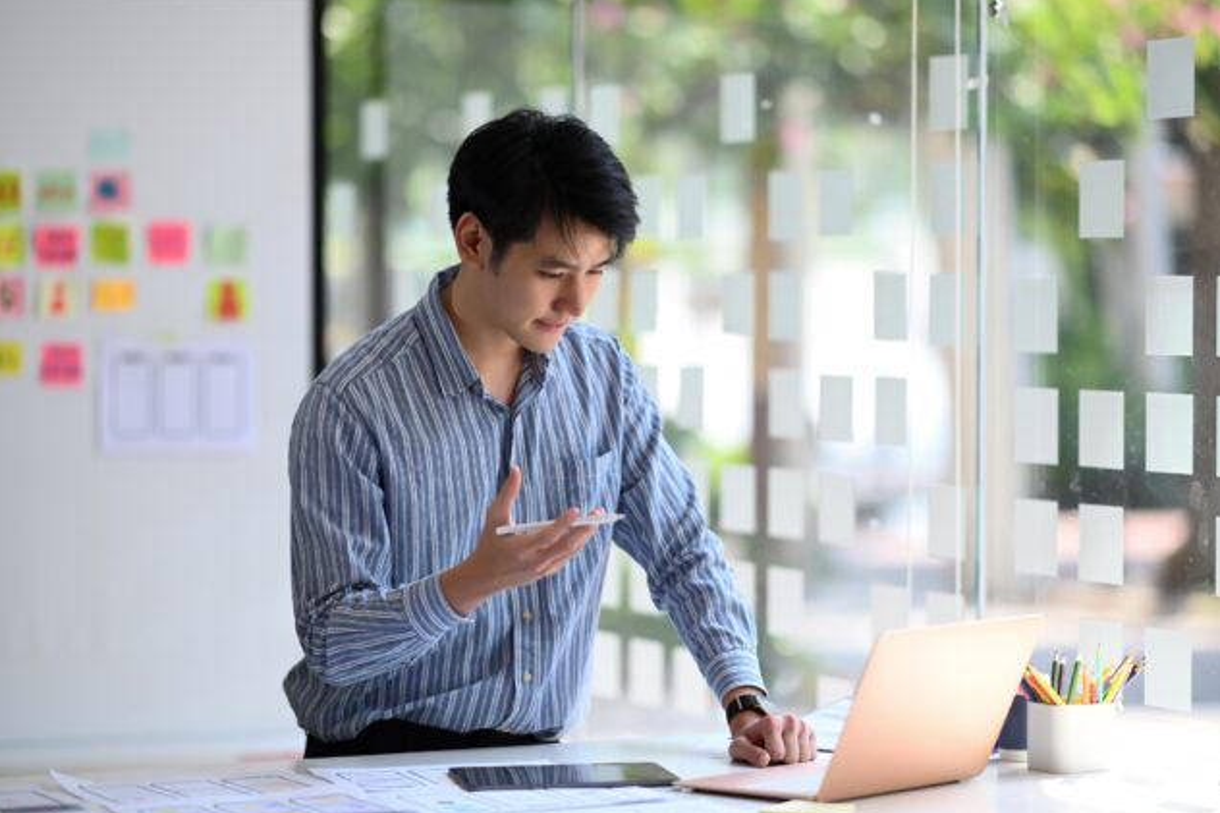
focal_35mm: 108
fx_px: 3659
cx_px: 595
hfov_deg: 18.9
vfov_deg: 12.7
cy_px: 412
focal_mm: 105
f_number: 1.8
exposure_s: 1/3200
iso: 640
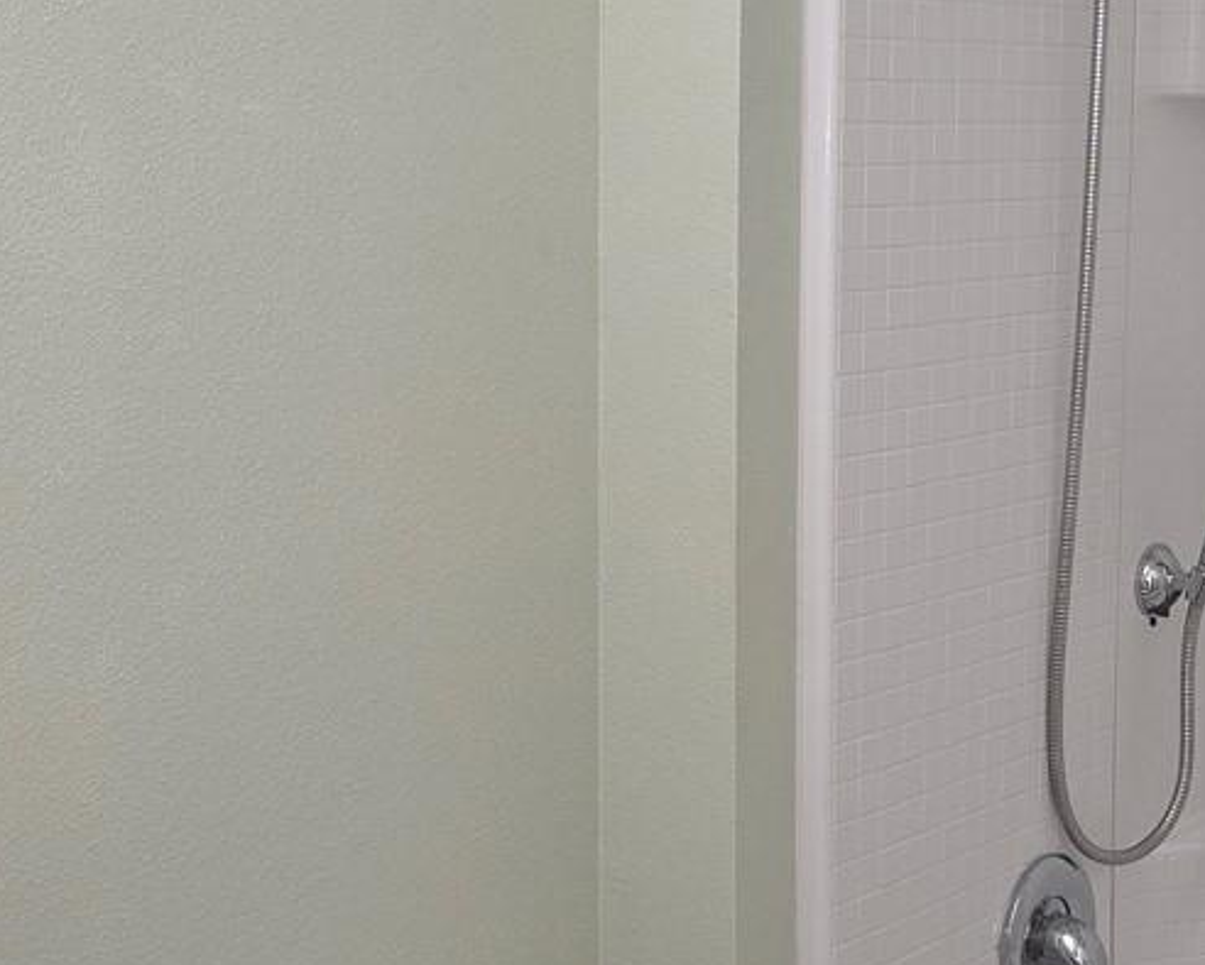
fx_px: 2604
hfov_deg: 26.0
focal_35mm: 73
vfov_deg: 21.0
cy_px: 468
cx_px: 534
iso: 64
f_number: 1.7
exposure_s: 1/60
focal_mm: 6.3
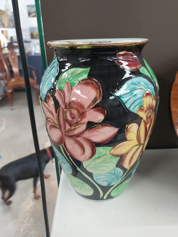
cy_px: 118
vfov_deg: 67.3
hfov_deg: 53.1
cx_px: 89
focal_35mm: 26
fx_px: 178
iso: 250
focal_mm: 3.92
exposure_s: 1/33
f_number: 1.7
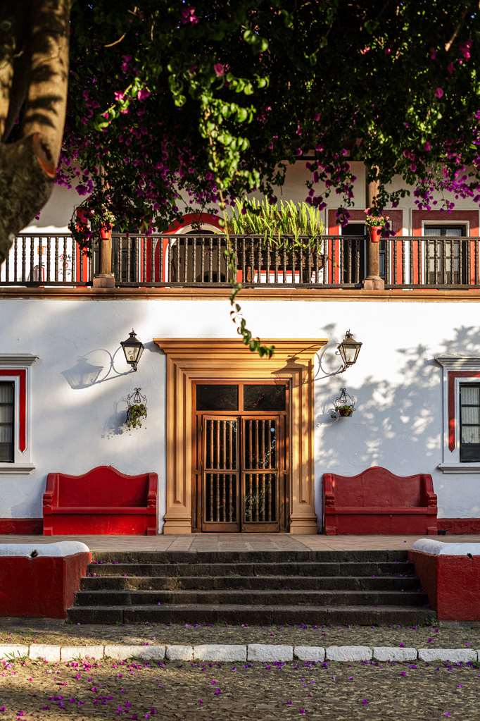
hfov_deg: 27.0
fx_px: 1000
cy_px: 360
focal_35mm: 50
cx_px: 240
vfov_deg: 39.6
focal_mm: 50
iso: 320
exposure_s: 1/500
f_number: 3.5
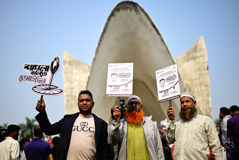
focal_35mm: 35
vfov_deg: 37.9
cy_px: 80
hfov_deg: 54.4
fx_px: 232
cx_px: 120
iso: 100
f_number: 1.4
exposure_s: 1/6400
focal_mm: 35
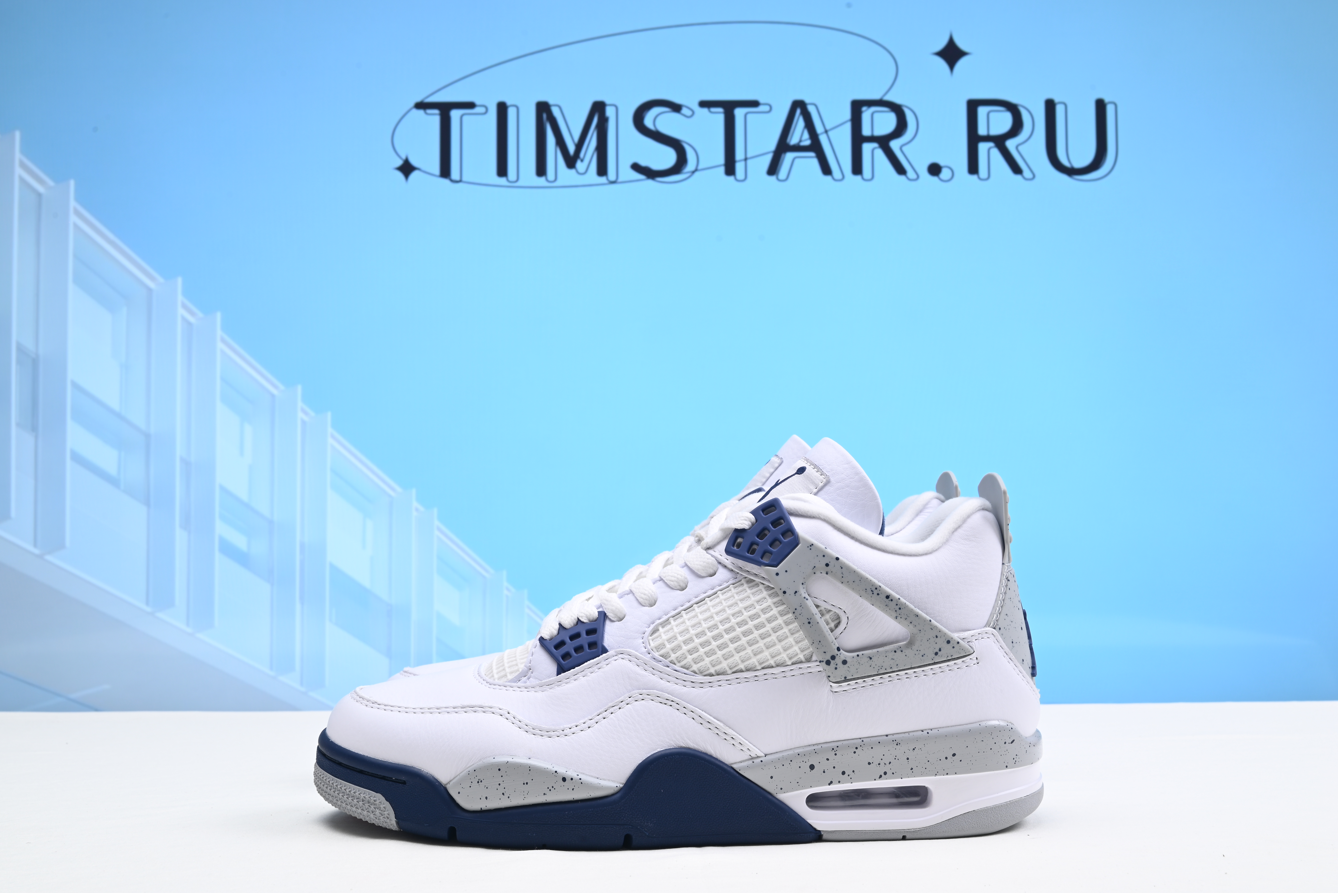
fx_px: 1524
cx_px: 669
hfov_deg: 47.4
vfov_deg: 32.7
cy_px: 446
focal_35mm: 41
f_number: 16
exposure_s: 1/2
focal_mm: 41
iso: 100
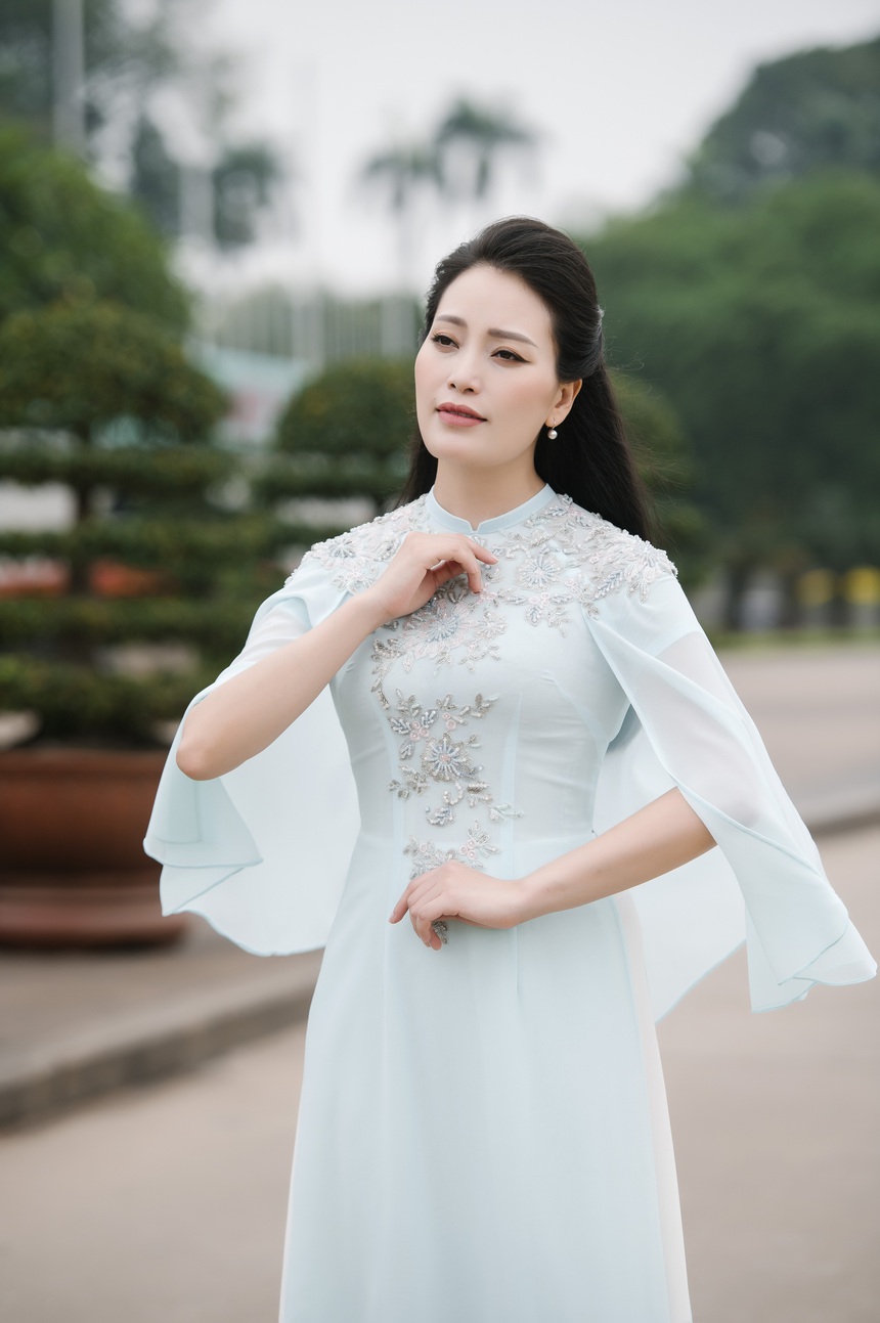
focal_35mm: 130
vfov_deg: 15.8
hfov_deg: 10.5
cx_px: 440
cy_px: 662
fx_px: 4774
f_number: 3.5
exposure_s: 1/1600
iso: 250
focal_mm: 130
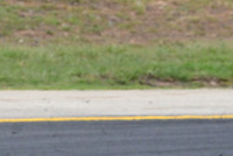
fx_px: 11332
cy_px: 149
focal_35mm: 1751
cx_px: -267
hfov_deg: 1.2
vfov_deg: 0.8
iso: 640
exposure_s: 1/640
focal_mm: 250
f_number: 11
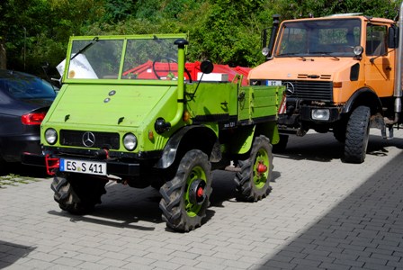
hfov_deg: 37.8
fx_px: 588
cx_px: 202
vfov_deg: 25.8
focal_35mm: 52
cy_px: 135
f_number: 9
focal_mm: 35
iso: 100
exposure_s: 1/320
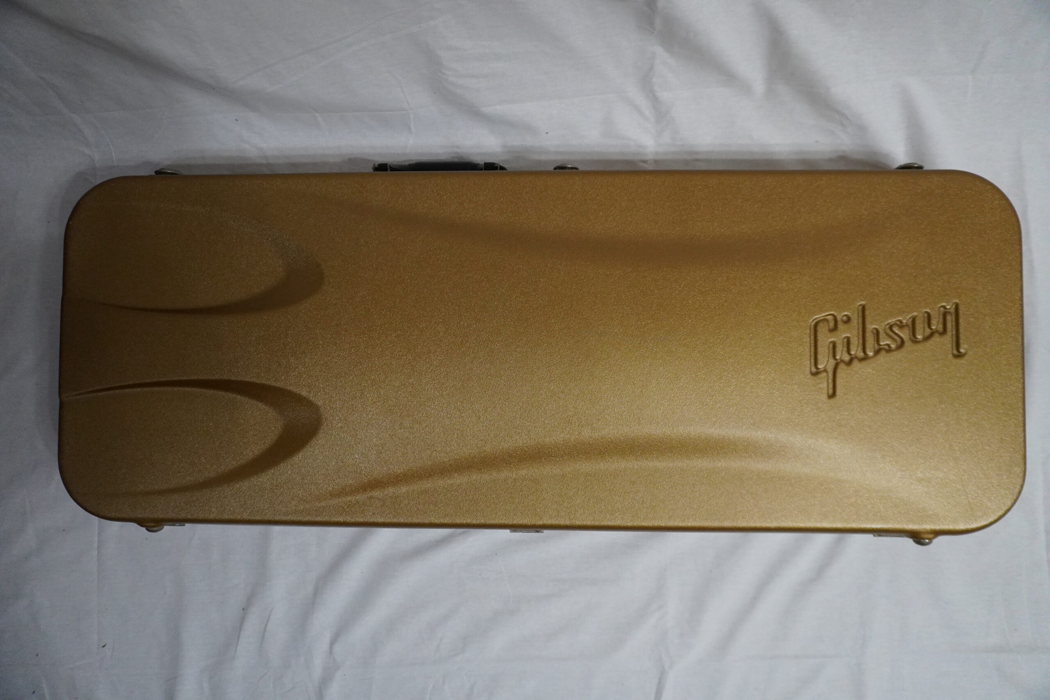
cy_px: 350
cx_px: 525
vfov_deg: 53.1
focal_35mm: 24
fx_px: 700
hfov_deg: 73.7
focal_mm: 16
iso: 2000
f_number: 3.5
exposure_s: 1/160
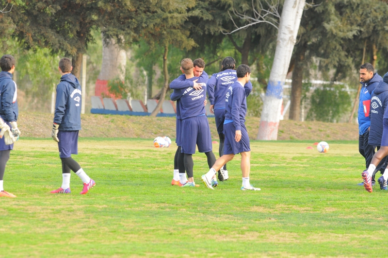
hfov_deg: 4.6
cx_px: 194
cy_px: 129
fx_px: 4843
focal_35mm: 450
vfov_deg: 3.0
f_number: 5.6
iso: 500
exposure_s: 1/320
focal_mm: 300
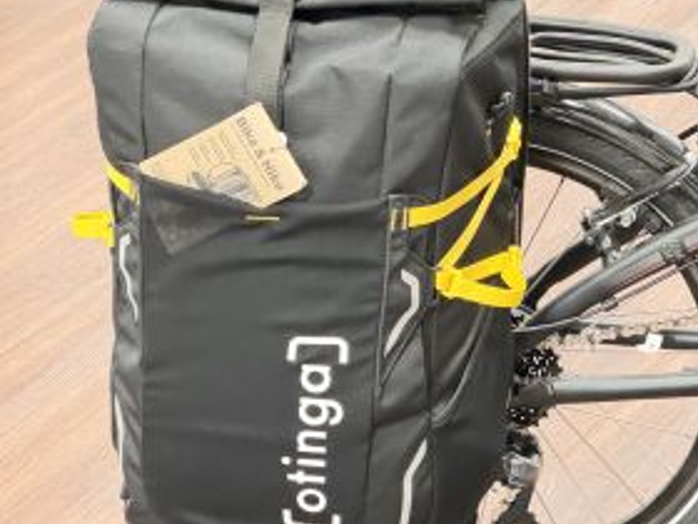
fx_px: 2662
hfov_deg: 14.8
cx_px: 578
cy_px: 257
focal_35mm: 132
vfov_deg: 11.2
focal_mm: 9
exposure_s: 1/25
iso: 1250
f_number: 2.8
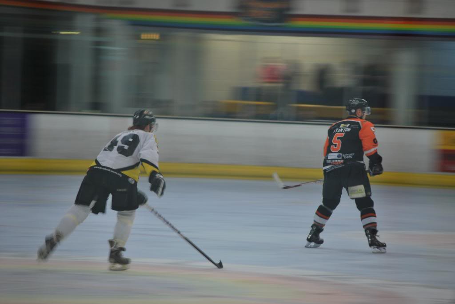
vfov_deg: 5.6
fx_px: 3131
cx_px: 228
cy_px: 152
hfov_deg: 8.3
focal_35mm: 248
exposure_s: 1/15
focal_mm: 165
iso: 100
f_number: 5.3
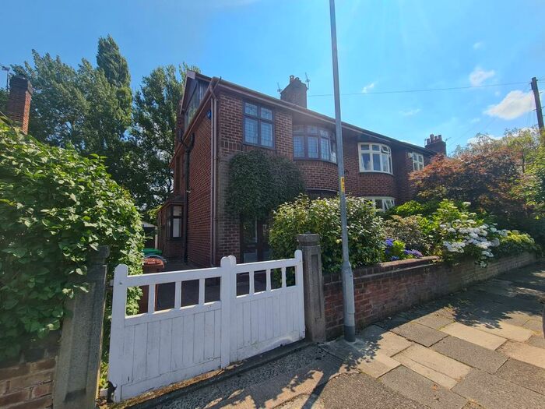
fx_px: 205
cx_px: 272
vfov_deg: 89.9
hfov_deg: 106.2
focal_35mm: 13
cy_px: 204
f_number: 2.2
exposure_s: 1/1388
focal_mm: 2.2
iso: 50
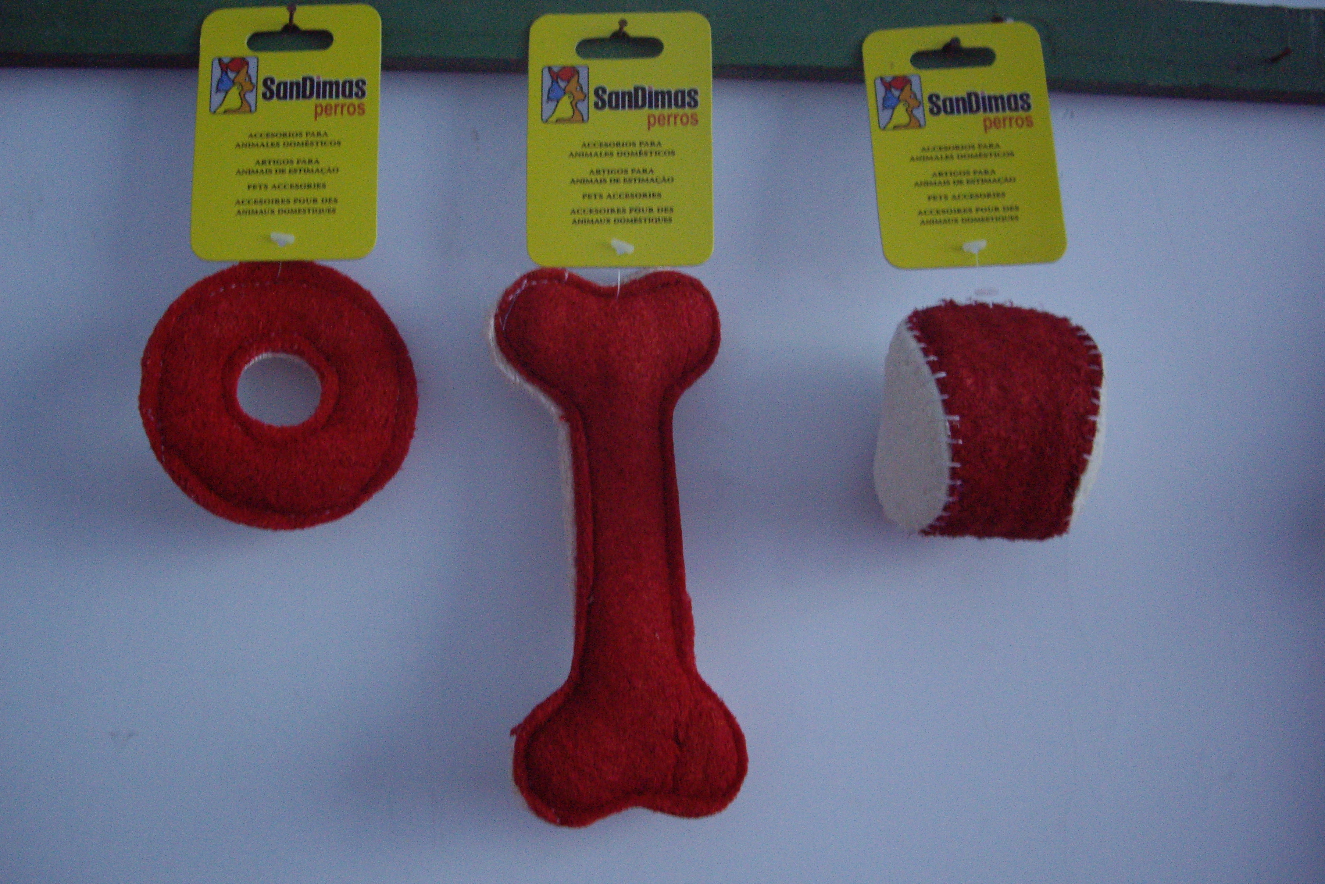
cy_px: 432
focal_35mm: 40
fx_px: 1472
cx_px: 668
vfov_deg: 33.4
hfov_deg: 48.5
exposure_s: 1/20
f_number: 2.8
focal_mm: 7.9
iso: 400
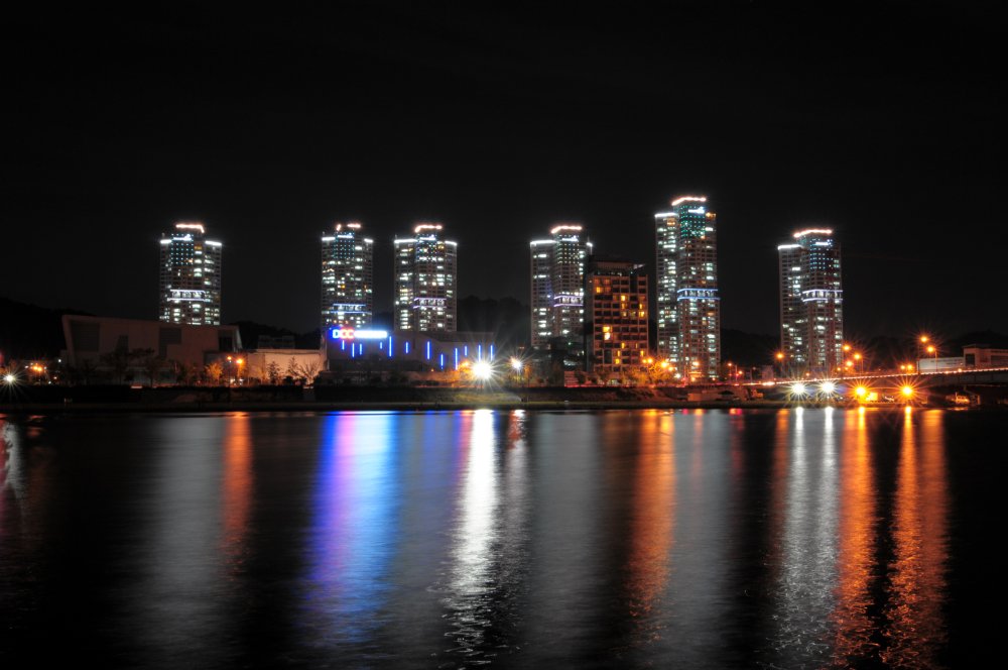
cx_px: 504
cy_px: 335
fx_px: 923
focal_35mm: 33
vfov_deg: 39.9
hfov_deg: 57.3
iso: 200
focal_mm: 22
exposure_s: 24.7
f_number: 16
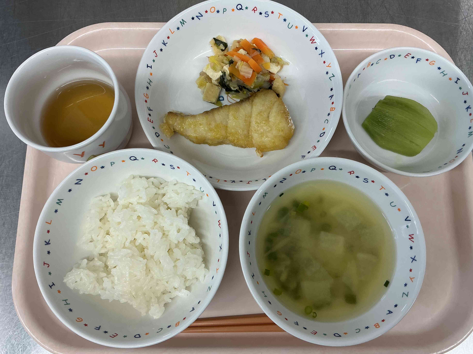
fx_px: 410
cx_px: 242
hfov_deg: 60.0
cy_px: 175
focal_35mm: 30
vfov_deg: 46.8
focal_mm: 3
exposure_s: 1/120
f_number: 1.8
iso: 40
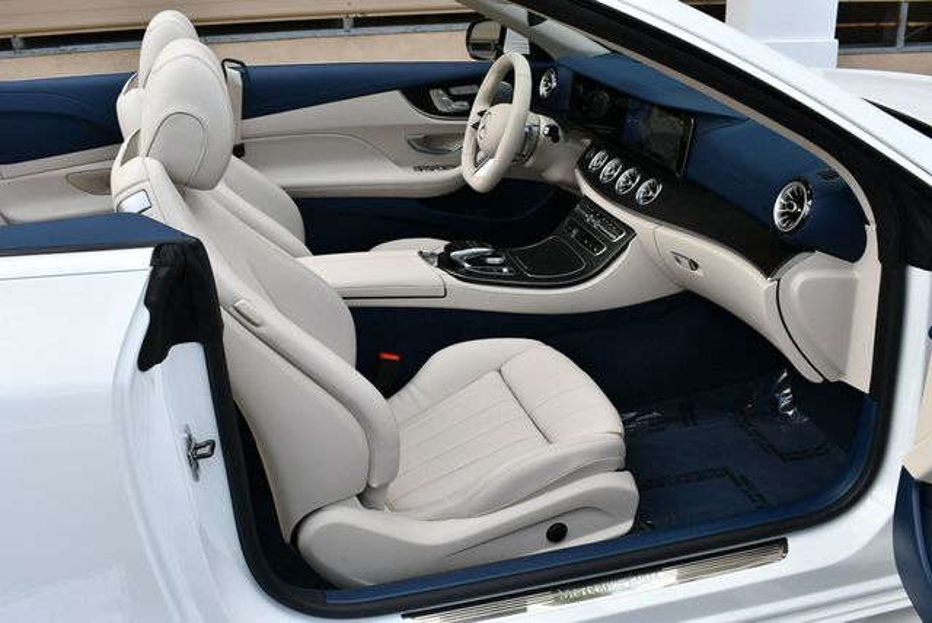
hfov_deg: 53.1
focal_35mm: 36
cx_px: 466
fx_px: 933
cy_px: 312
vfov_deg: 36.9
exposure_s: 1/250
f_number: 5.6
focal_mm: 18
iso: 200
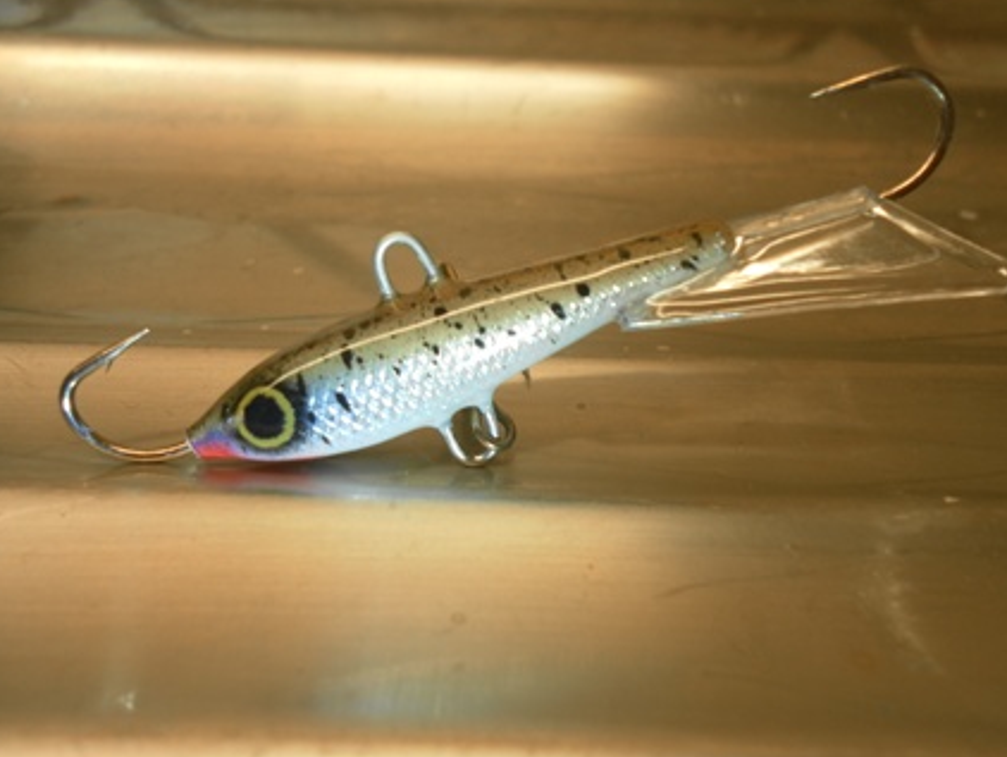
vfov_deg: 40.7
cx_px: 523
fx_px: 1019
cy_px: 365
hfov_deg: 52.6
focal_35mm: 35
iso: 80
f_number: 3.5
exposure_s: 1/20
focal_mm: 5.8
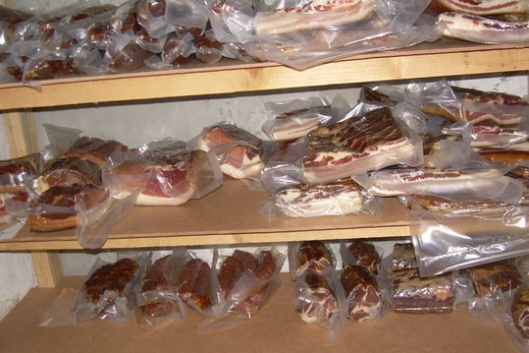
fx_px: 646
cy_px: 157
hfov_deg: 44.5
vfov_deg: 30.5
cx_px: 264
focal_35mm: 44
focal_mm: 6.3
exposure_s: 1/60
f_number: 2.8
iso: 50
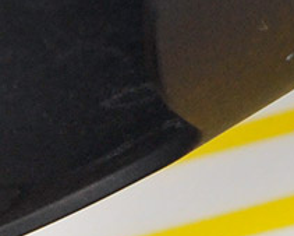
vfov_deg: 3.6
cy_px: -313
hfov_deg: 4.5
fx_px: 3708
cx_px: 379
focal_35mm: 426
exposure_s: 1/30
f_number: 10
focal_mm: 50
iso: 1600
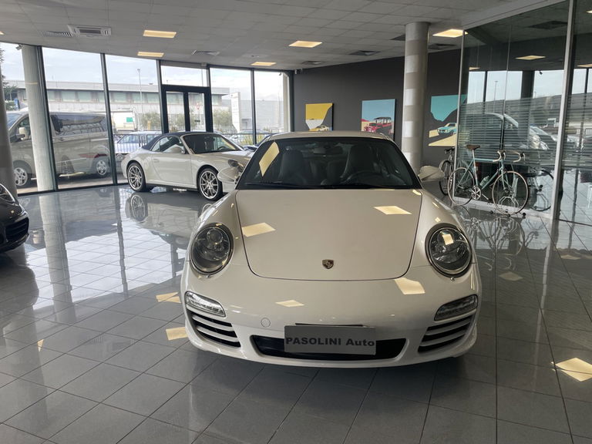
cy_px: 222
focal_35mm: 26
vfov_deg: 53.1
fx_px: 445
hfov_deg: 67.3
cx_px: 296
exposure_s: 1/198
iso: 32
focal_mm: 4.2
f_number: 1.6
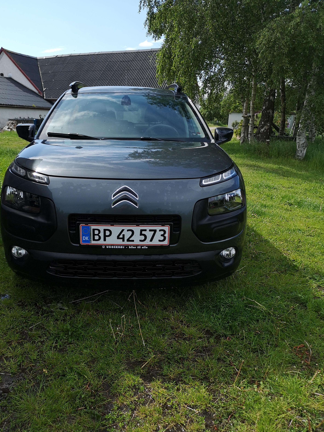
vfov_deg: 58.1
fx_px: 387
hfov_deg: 45.3
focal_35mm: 31
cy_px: 247
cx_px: 141
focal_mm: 3.95
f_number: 1.8
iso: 50
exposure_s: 1/1835
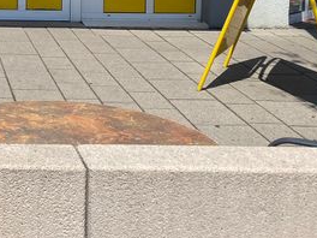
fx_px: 650
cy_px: -76
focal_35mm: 71
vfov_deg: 19.1
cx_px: -80
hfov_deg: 24.4
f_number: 1.8
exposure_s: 1/3610
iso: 32
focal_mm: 4.25
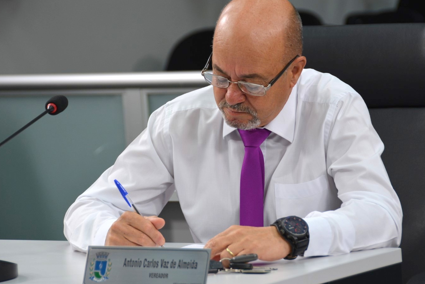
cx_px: 220
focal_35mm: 233
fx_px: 2753
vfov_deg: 5.9
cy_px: 133
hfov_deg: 8.8
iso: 400
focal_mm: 130
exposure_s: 1/80
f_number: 5.6
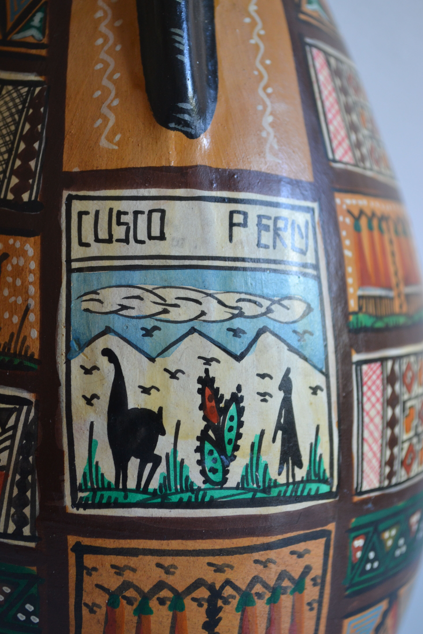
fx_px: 1058
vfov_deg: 33.4
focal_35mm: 60
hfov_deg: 22.6
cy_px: 301
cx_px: 217
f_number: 5
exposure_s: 1/15
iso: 400
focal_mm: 38
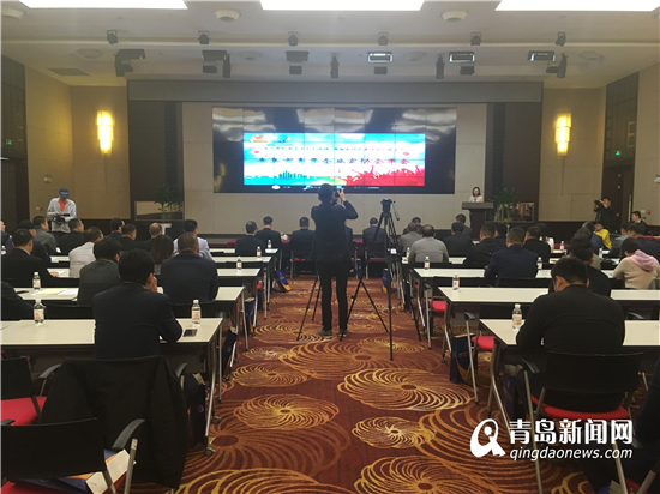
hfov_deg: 61.7
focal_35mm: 29
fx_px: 553
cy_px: 247
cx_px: 330
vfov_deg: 48.2
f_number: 2.2
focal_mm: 4.15
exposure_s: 1/33
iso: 160
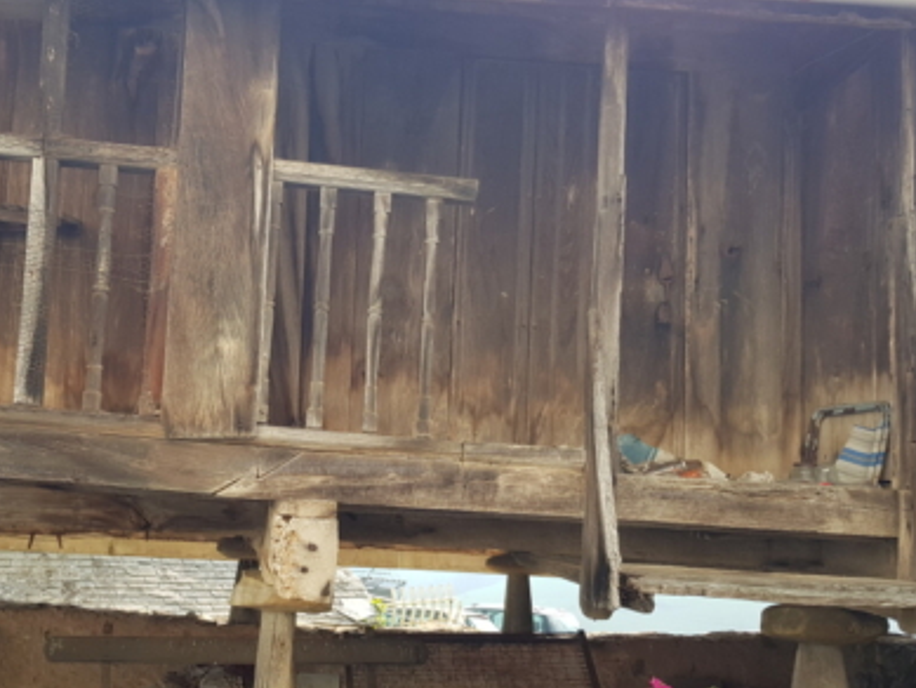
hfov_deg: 47.4
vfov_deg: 36.6
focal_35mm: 39
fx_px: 1032
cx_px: 344
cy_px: 429
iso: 40
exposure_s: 1/431
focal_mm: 4.2
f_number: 1.7
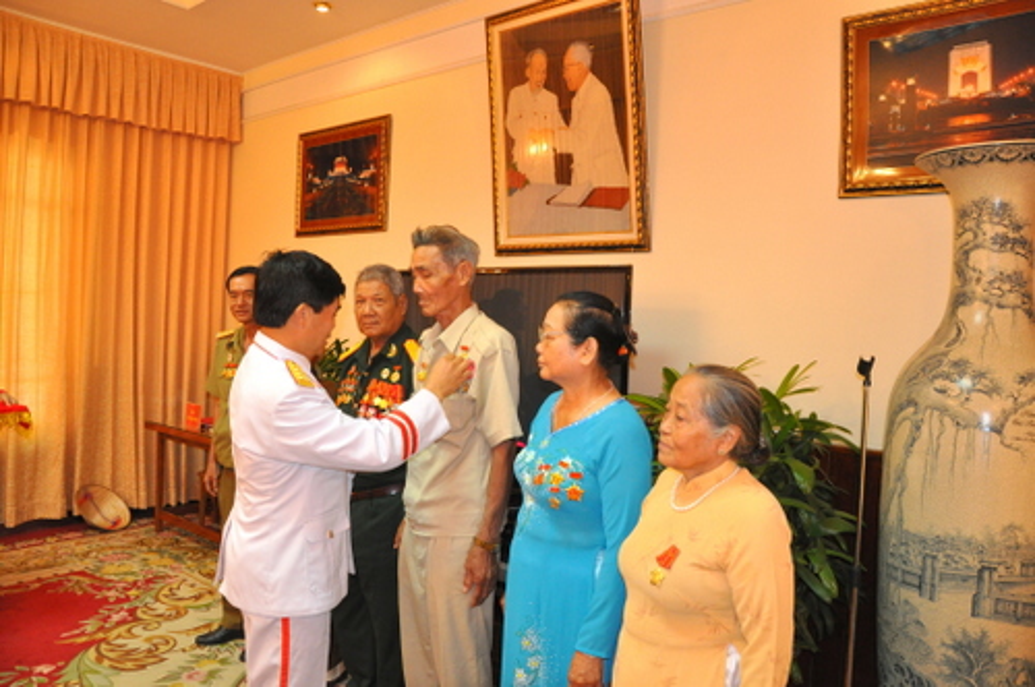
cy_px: 344
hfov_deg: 67.4
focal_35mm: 27
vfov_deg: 47.8
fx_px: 775
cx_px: 518
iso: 1250
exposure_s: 1/60
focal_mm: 18
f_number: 4.5
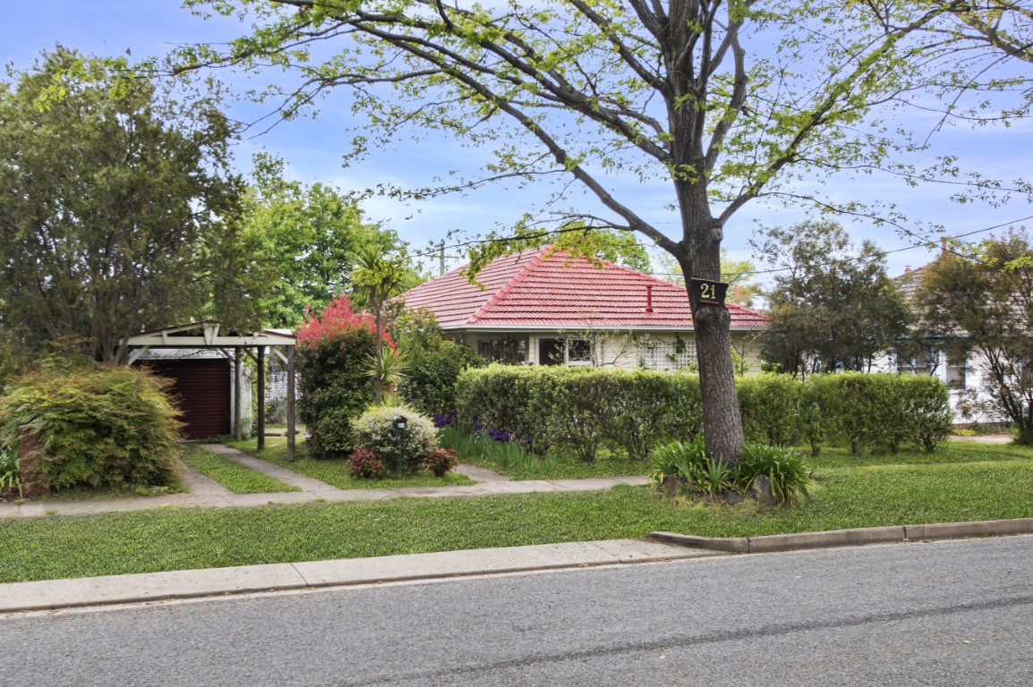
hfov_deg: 53.2
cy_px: 344
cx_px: 516
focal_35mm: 36
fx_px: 1032
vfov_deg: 36.8
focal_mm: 24
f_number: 5.6
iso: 100
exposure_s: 1/60
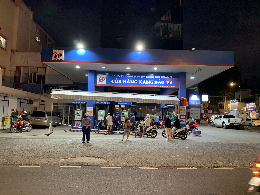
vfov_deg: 53.1
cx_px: 130
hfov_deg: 67.3
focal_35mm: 26
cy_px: 98
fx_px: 195
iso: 400
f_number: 1.8
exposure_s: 1/33
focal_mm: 4.25
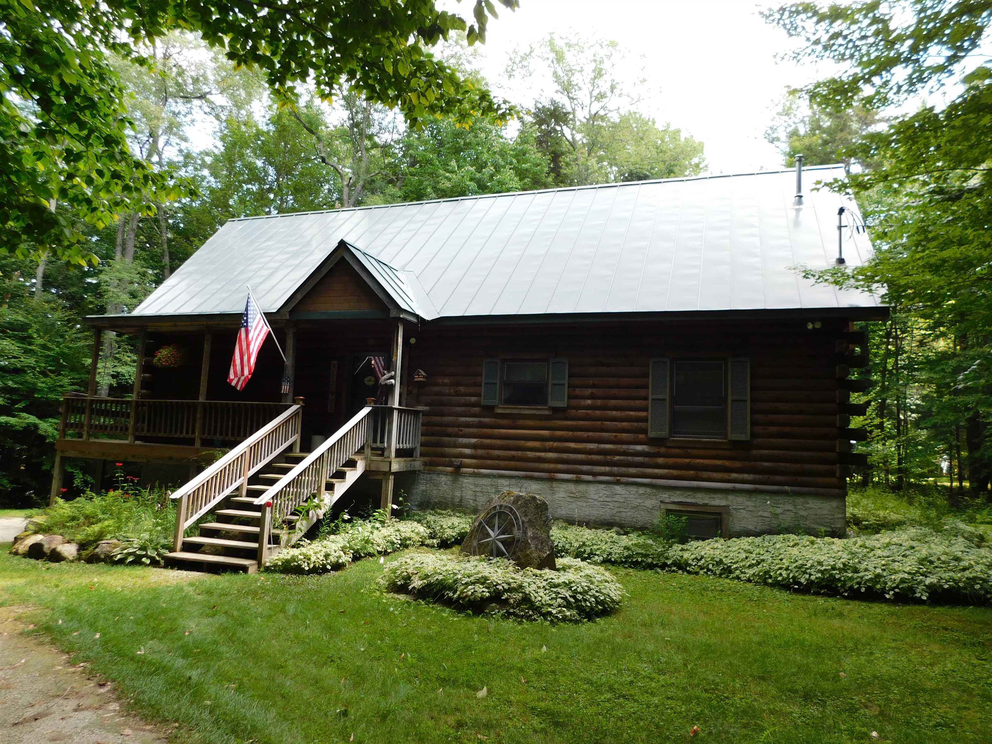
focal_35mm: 23
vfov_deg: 58.9
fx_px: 659
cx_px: 496
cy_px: 372
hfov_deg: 73.9
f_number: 3
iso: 125
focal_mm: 4
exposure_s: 1/200
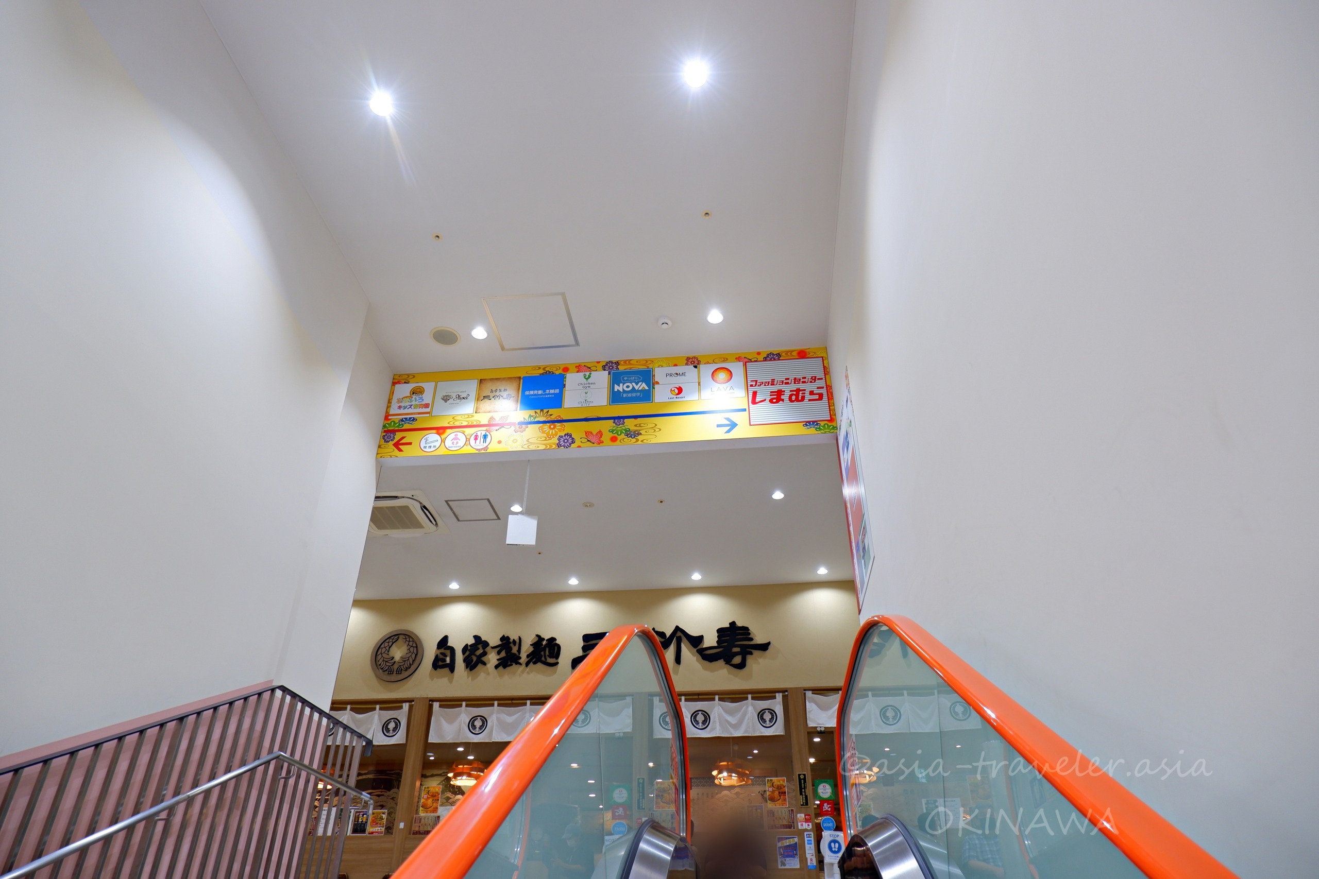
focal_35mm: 23
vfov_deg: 55.1
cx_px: 660
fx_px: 843
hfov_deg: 76.1
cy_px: 440
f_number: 3.5
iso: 200
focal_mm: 15
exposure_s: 1/70
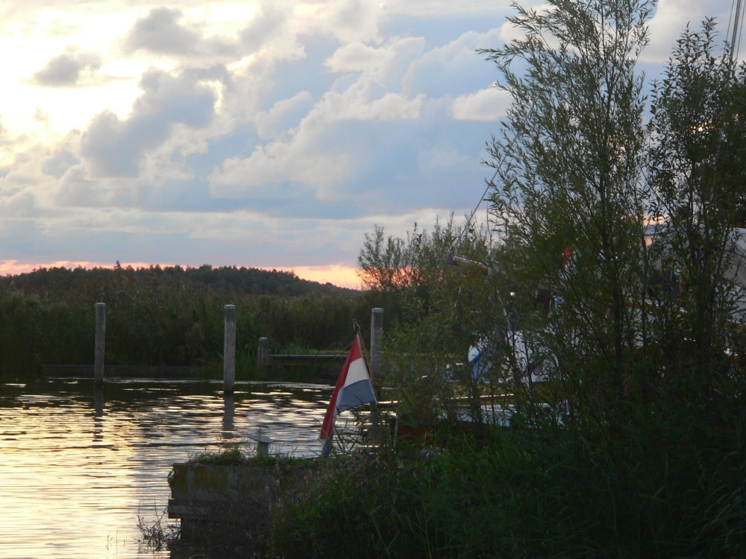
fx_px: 3642
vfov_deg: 8.8
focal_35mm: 169
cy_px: 280
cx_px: 373
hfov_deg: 11.7
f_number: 2.8
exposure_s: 1/60
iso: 80
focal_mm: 28.1
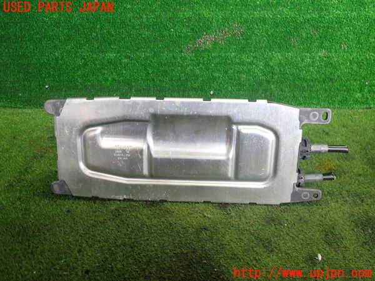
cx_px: 188
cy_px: 140
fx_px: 325
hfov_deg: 60.0
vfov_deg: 46.8
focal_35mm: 30
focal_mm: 5.4
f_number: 2.3
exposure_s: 1/40
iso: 200
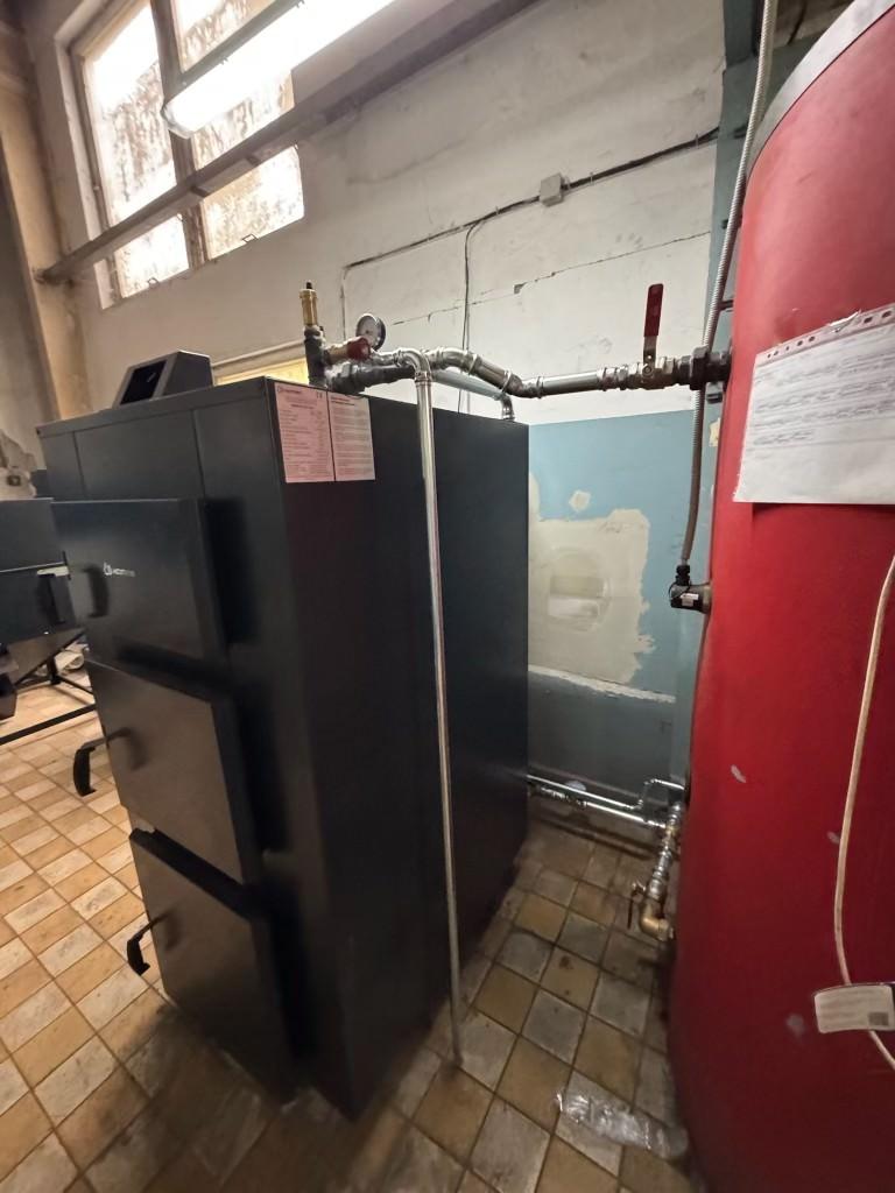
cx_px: 448
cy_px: 596
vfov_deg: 102.1
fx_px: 483
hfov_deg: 85.7
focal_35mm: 14
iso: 1250
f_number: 2.2
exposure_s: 1/50
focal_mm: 2.22
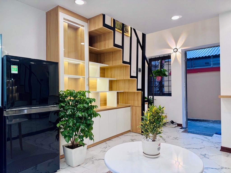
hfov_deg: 71.6
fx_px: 160
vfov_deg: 56.8
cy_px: 86
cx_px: 116
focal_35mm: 24
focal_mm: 6.76
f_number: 1.78
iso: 100
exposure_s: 1/100
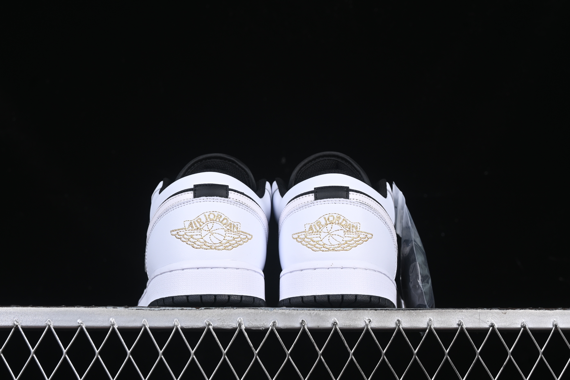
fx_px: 1187
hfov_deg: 27.0
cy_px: 190
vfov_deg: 18.2
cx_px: 285
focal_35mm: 75
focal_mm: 50
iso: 160
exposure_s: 1/80
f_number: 8
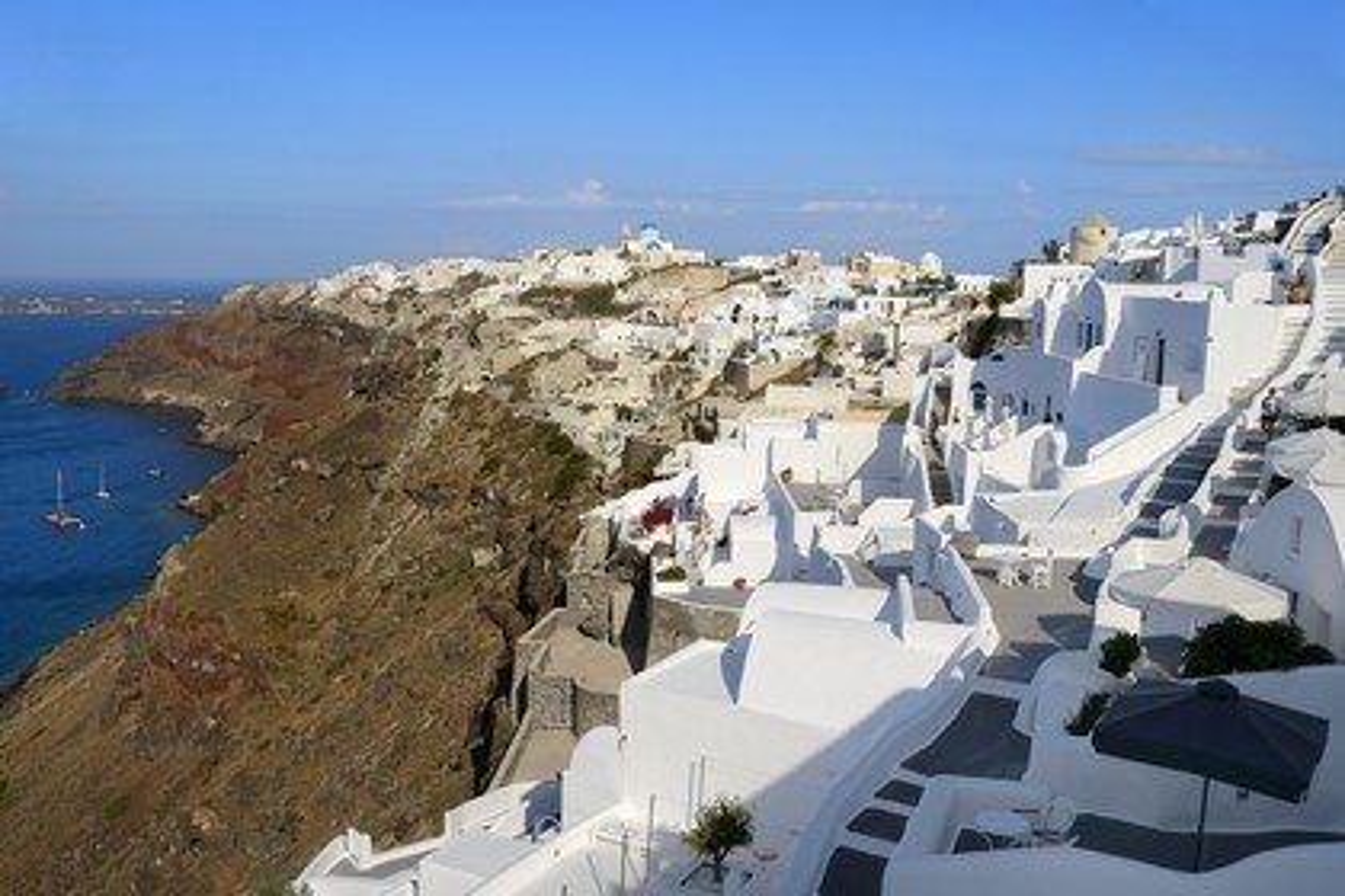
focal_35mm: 32
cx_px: 672
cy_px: 448
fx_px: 1195
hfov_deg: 58.7
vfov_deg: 41.1
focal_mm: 32
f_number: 13
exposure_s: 1/250
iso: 100
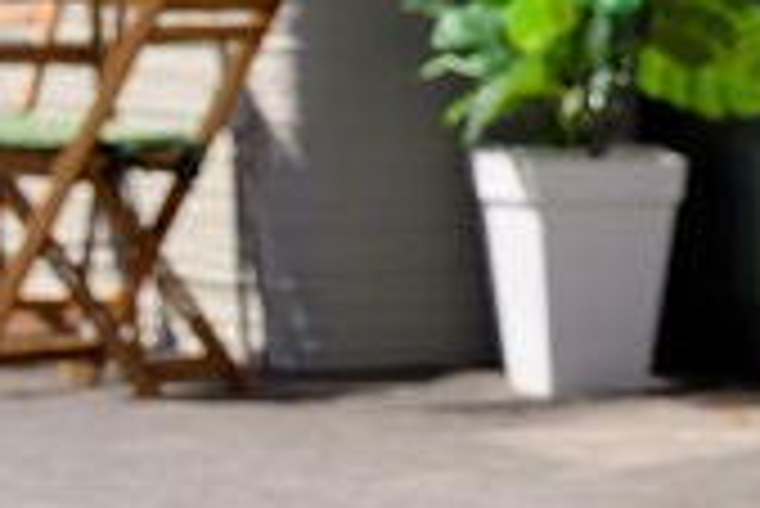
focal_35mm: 310
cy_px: -371
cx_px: 1421
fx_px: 6550
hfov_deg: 6.5
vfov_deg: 4.4
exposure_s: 1/800
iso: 200
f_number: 5.6
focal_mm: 70
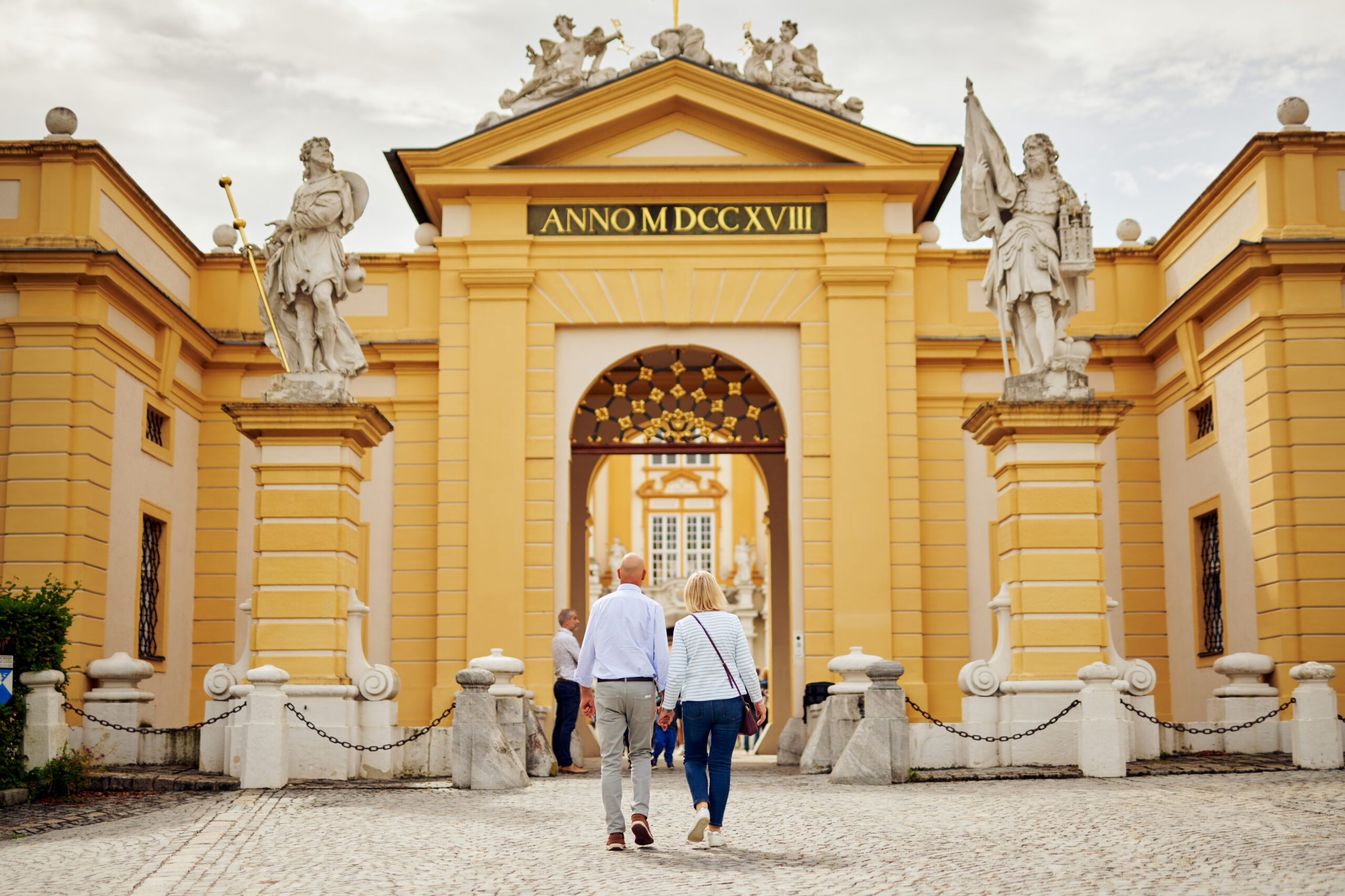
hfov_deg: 39.6
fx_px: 1868
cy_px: 448
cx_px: 672
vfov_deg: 27.0
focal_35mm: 50
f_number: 1.4
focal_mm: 50
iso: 64
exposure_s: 1/4000
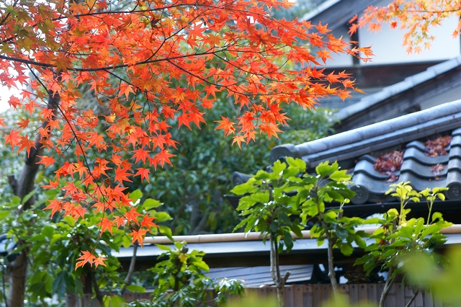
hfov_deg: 18.2
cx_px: 230
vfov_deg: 12.2
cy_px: 154
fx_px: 1440
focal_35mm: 112
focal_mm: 75
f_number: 5.6
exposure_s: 1/40
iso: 200
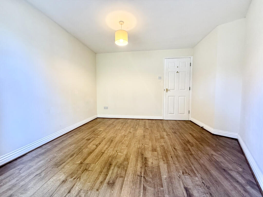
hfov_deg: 102.1
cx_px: 132
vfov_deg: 85.7
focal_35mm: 14
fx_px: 106
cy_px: 98
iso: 250
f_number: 2.2
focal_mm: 2.22
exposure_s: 1/50
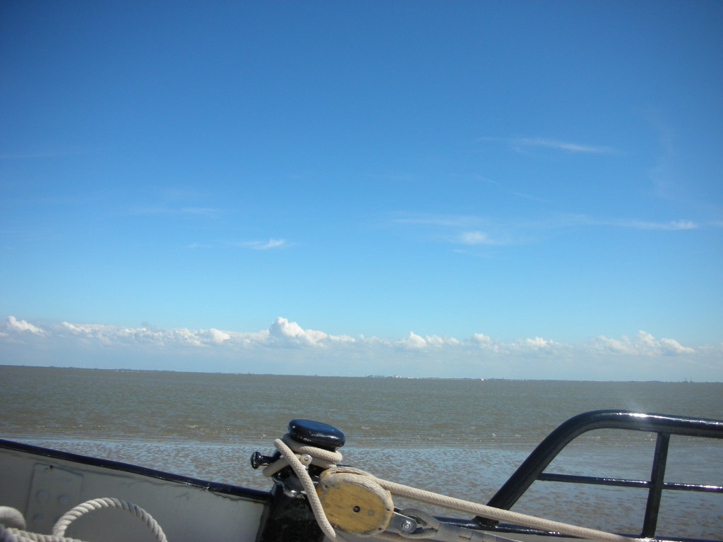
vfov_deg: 40.7
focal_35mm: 35
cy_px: 271
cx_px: 362
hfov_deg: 52.6
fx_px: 731
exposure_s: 1/118
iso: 50
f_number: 8.5
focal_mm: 5.8
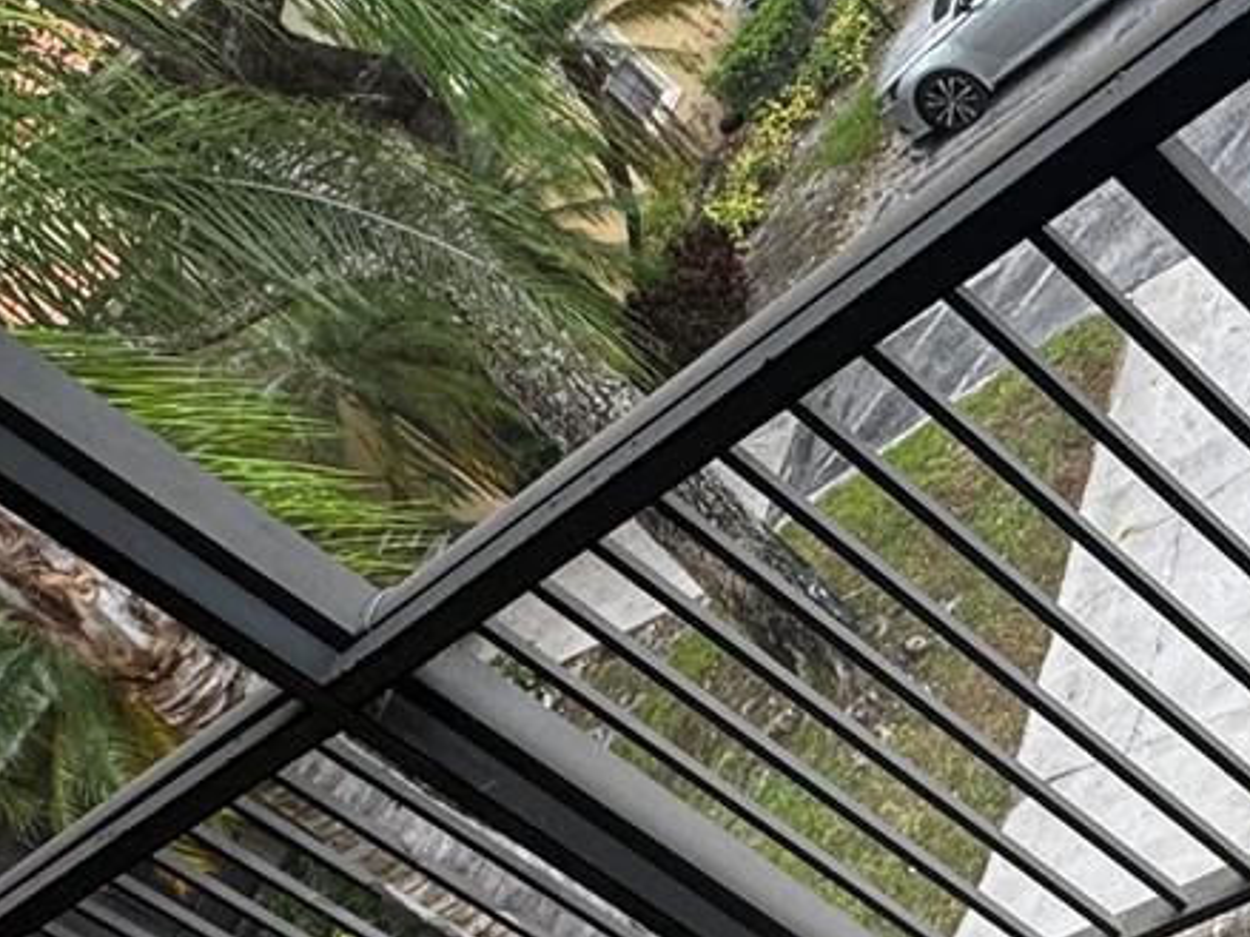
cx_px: 1065
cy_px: 416
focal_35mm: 51
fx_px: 1841
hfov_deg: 35.8
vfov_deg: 28.5
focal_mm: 2.22
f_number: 2.2
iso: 100
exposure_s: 1/99
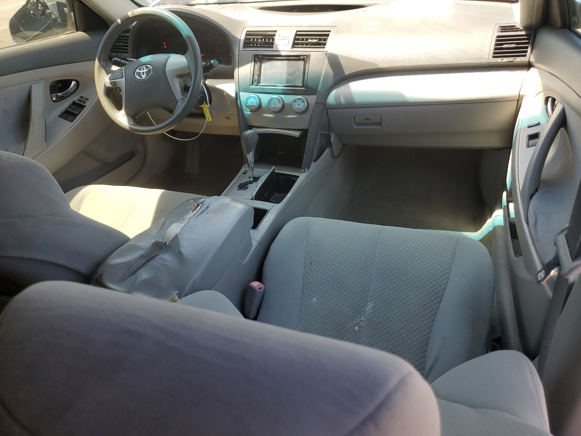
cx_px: 290
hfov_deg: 67.3
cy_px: 218
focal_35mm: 26
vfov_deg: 53.1
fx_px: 436
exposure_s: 1/278
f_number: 1.5
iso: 50
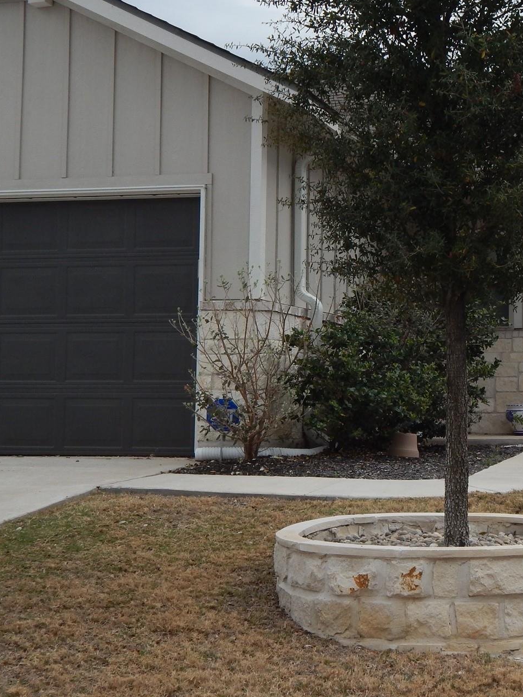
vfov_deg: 28.2
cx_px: 504
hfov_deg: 20.7
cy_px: 328
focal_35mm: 69
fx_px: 1390
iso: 125
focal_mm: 7.7
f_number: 3.6
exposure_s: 1/1000
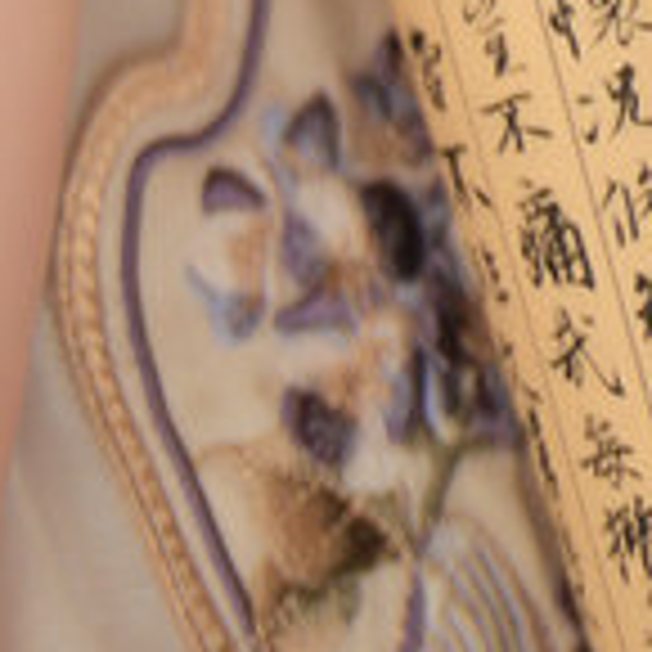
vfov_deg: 4.2
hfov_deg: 4.4
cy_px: -1412
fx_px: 8439
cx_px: -220
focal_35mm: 396
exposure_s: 1/6410
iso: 400
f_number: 1.2
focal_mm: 50
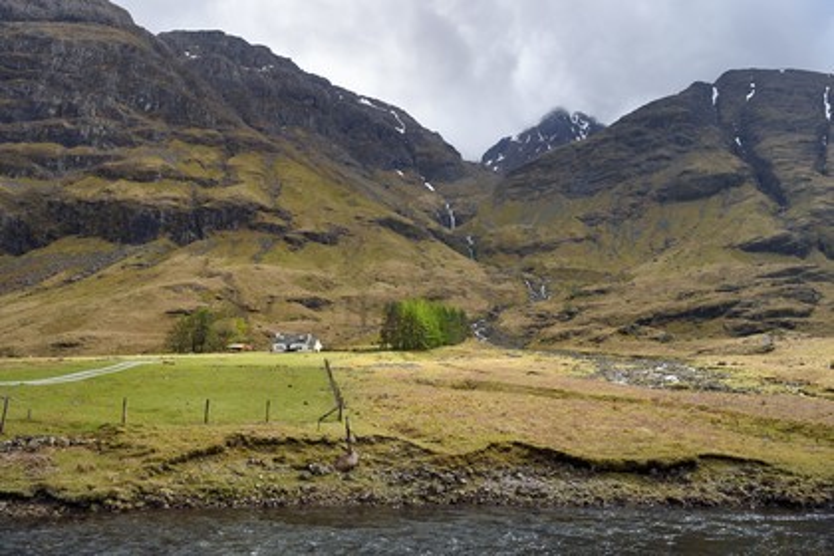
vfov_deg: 53.1
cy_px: 278
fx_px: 556
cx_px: 417
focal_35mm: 24
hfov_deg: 73.7
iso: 200
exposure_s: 1/250
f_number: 11
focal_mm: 24
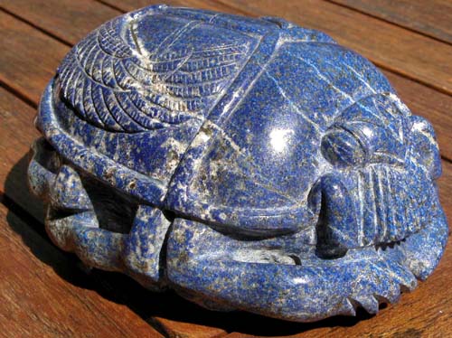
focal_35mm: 69
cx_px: 226
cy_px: 169
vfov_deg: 21.3
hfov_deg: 28.2
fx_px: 900
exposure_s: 1/870
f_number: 5.9
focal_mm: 17.8
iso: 200
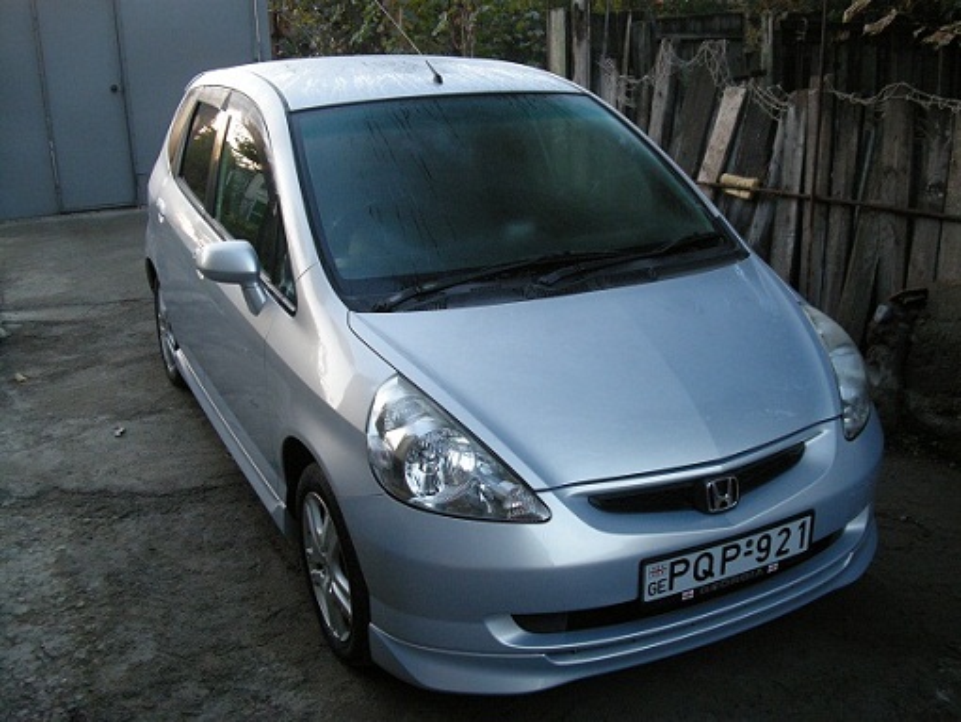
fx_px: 1028
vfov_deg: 38.7
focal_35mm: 37
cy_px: 361
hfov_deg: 50.1
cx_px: 480
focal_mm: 7.9
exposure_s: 1/59
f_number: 2.8
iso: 292
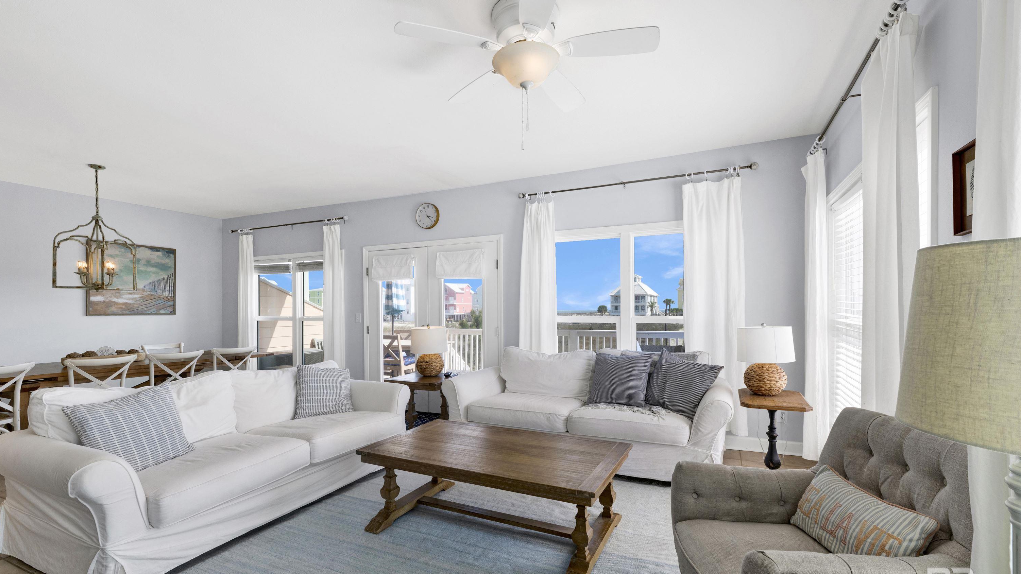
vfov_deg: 68.6
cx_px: 513
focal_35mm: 16
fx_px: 421
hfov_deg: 101.0
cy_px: 291
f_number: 11
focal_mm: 14.5
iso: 400
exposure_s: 1/125
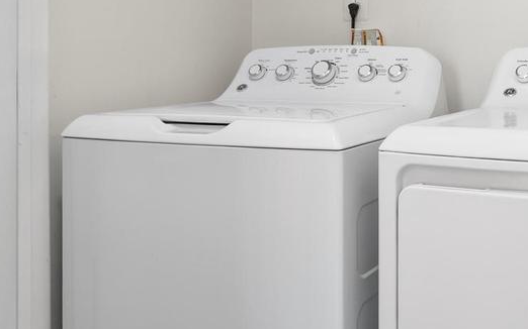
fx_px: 647
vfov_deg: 28.1
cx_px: 427
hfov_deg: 42.3
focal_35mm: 45
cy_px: 76
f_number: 8
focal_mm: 16
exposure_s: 1/3
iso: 800
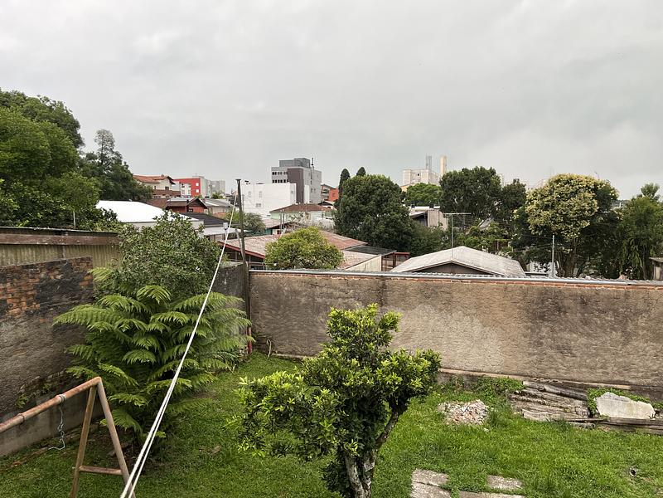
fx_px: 498
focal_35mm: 26
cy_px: 249
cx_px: 332
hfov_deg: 67.3
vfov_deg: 53.1
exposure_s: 1/120
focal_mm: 5.1
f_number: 1.6
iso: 100
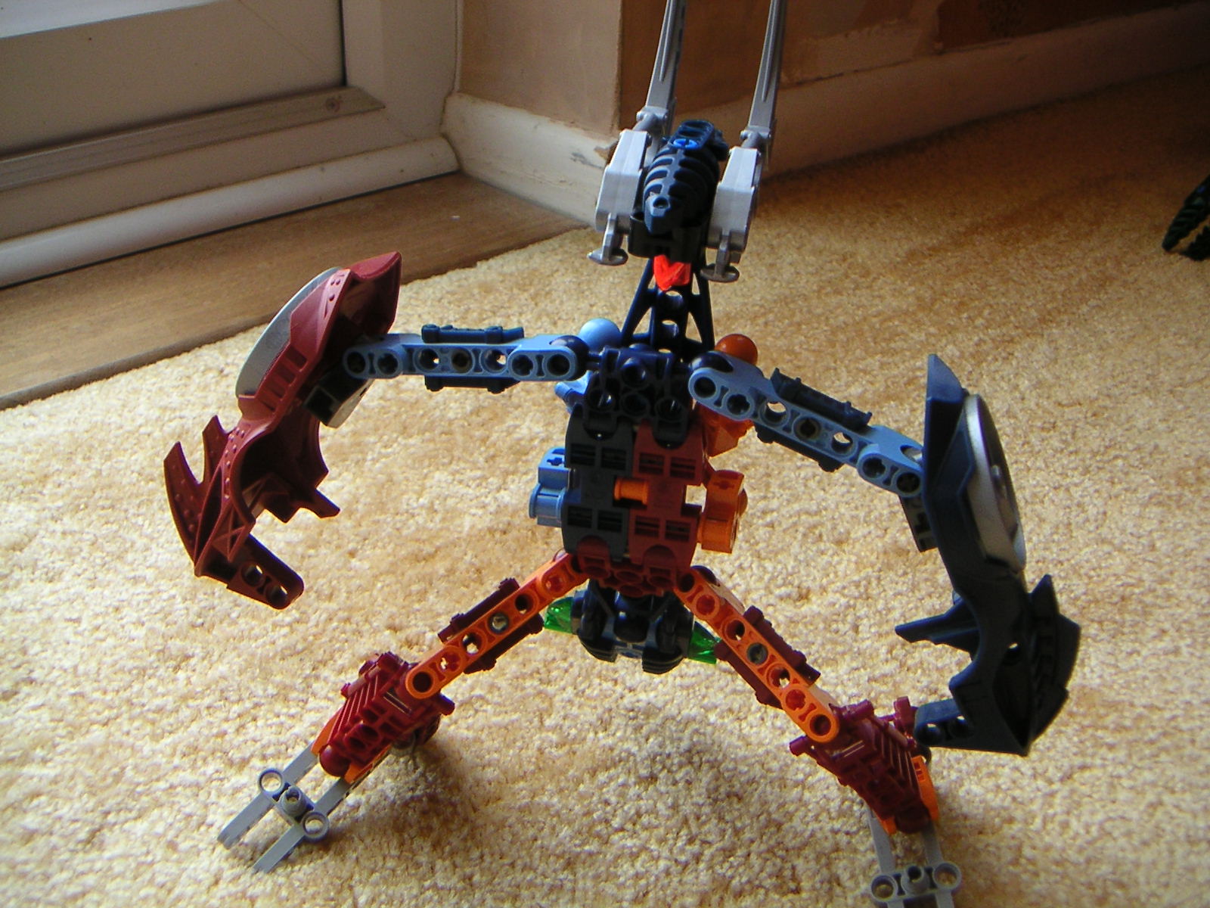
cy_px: 454
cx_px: 605
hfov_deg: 47.9
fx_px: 1363
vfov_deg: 36.8
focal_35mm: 39
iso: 80
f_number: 2.9
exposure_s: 1/45
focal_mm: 5.1
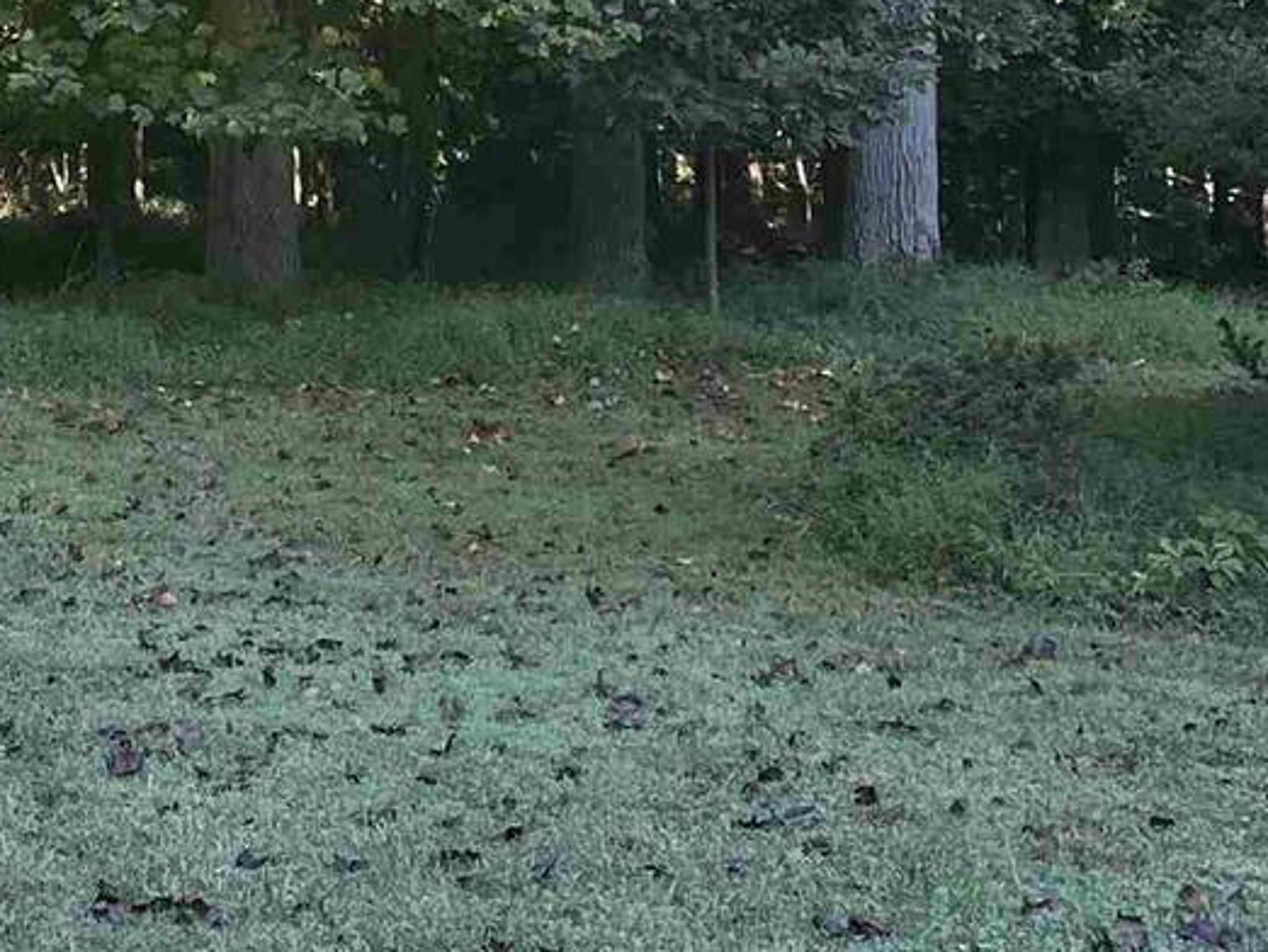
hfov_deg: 18.6
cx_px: -107
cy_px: -573
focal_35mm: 102
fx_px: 3738
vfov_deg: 13.5
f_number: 1.6
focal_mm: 5.1
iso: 40
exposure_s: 1/174
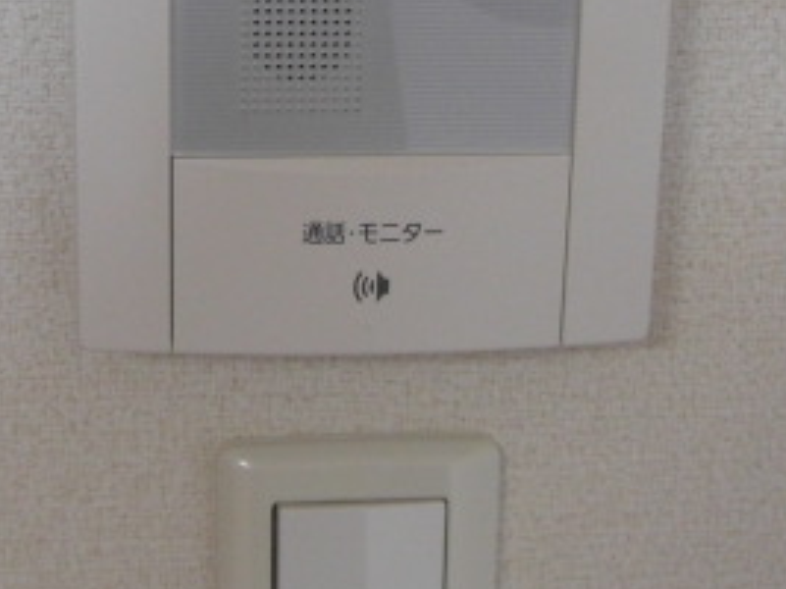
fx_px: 2065
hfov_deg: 21.5
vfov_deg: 16.1
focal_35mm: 91
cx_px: 300
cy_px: 135
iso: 400
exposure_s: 1/125
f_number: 2.8
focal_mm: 7.9
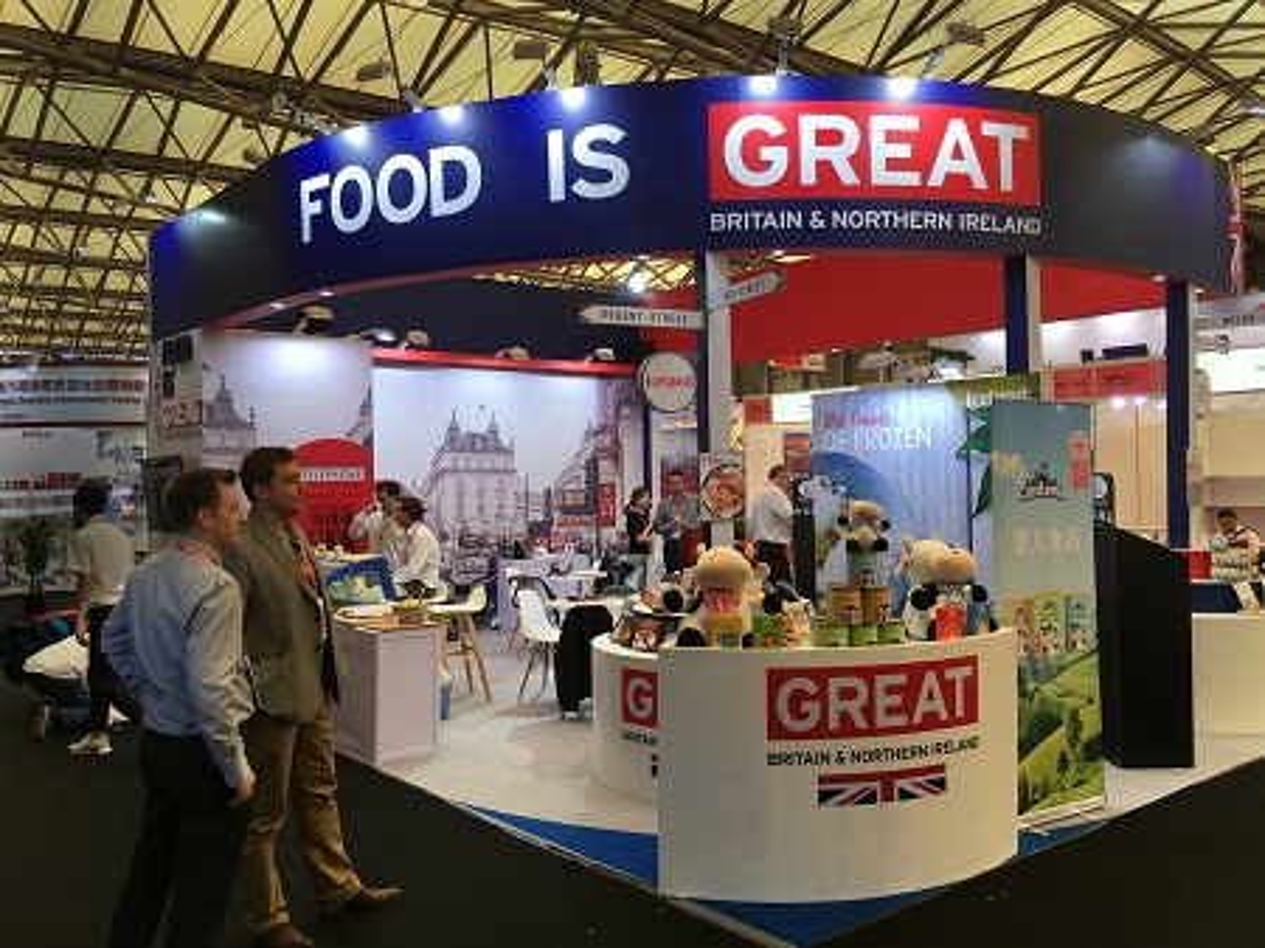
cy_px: 474
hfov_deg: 61.7
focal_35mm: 29
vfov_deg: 48.2
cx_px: 632
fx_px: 1059
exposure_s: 1/50
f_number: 2.2
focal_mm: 4.15
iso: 25
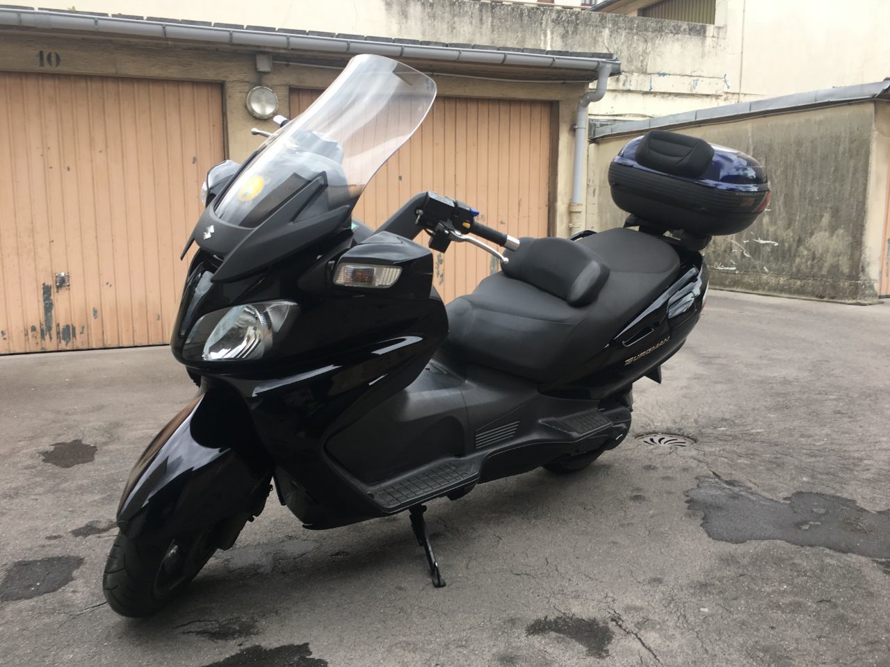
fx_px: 746
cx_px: 445
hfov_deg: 61.7
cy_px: 334
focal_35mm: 29
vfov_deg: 48.2
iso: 25
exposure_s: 1/218
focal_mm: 4.15
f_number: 2.2
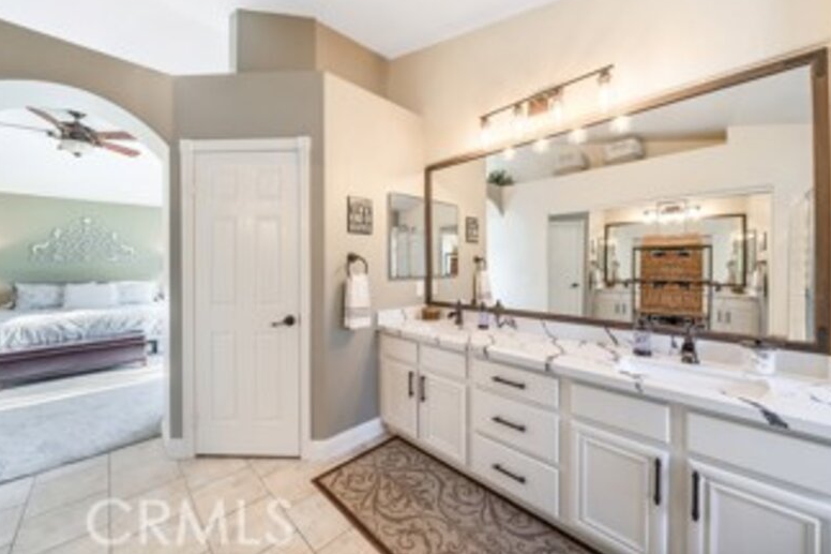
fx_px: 300
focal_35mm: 13
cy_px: 259
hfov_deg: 108.2
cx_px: 394
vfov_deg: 85.3
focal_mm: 12
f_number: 5.6
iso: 200
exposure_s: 1/8
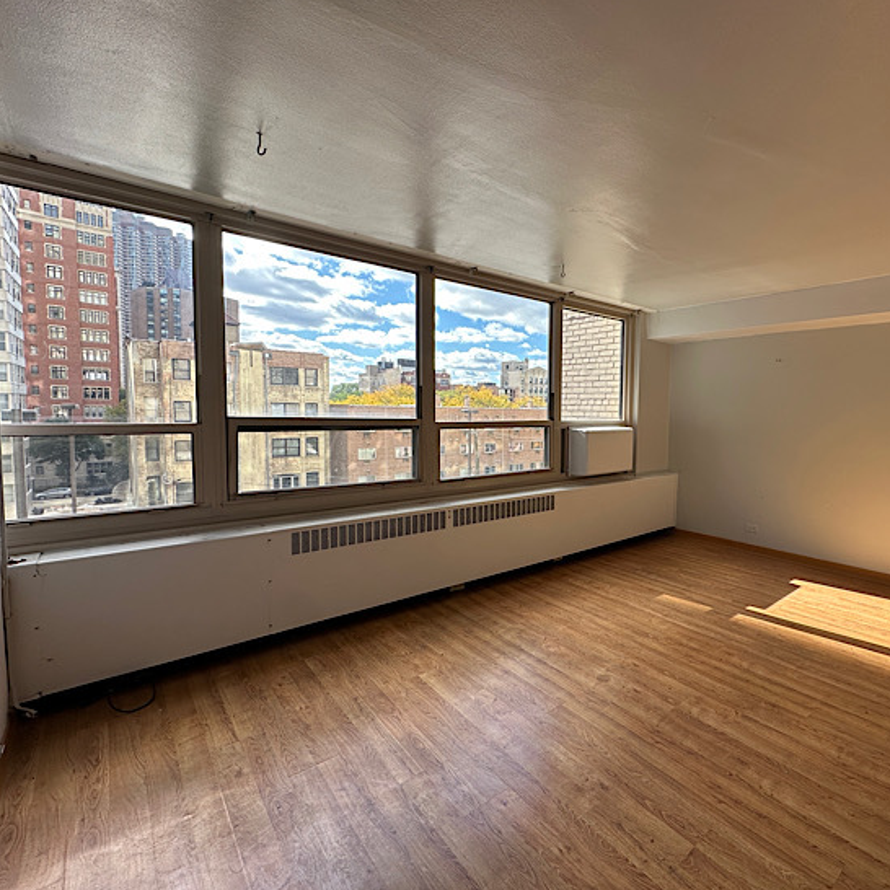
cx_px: 584
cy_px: 438
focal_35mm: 17
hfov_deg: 81.5
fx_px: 495
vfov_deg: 84.0
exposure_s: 1/280
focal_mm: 2.22
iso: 40
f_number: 2.2
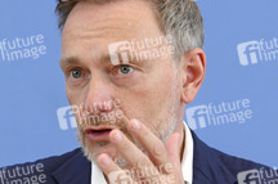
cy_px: 147
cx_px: 107
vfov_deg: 5.4
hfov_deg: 8.2
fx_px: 1934
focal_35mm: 251
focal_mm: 120
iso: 2500
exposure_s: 1/800
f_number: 5.6
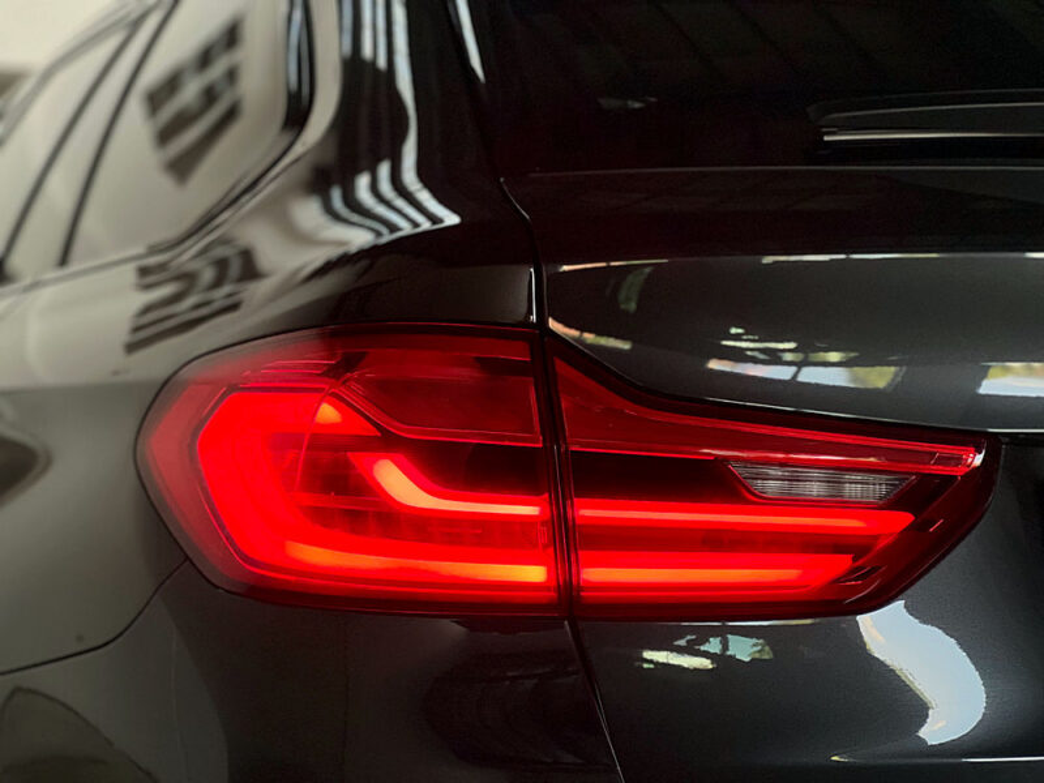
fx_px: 2322
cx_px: 522
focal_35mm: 77
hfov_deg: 25.3
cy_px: 392
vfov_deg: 19.1
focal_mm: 9
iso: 160
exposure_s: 1/121
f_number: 2.8
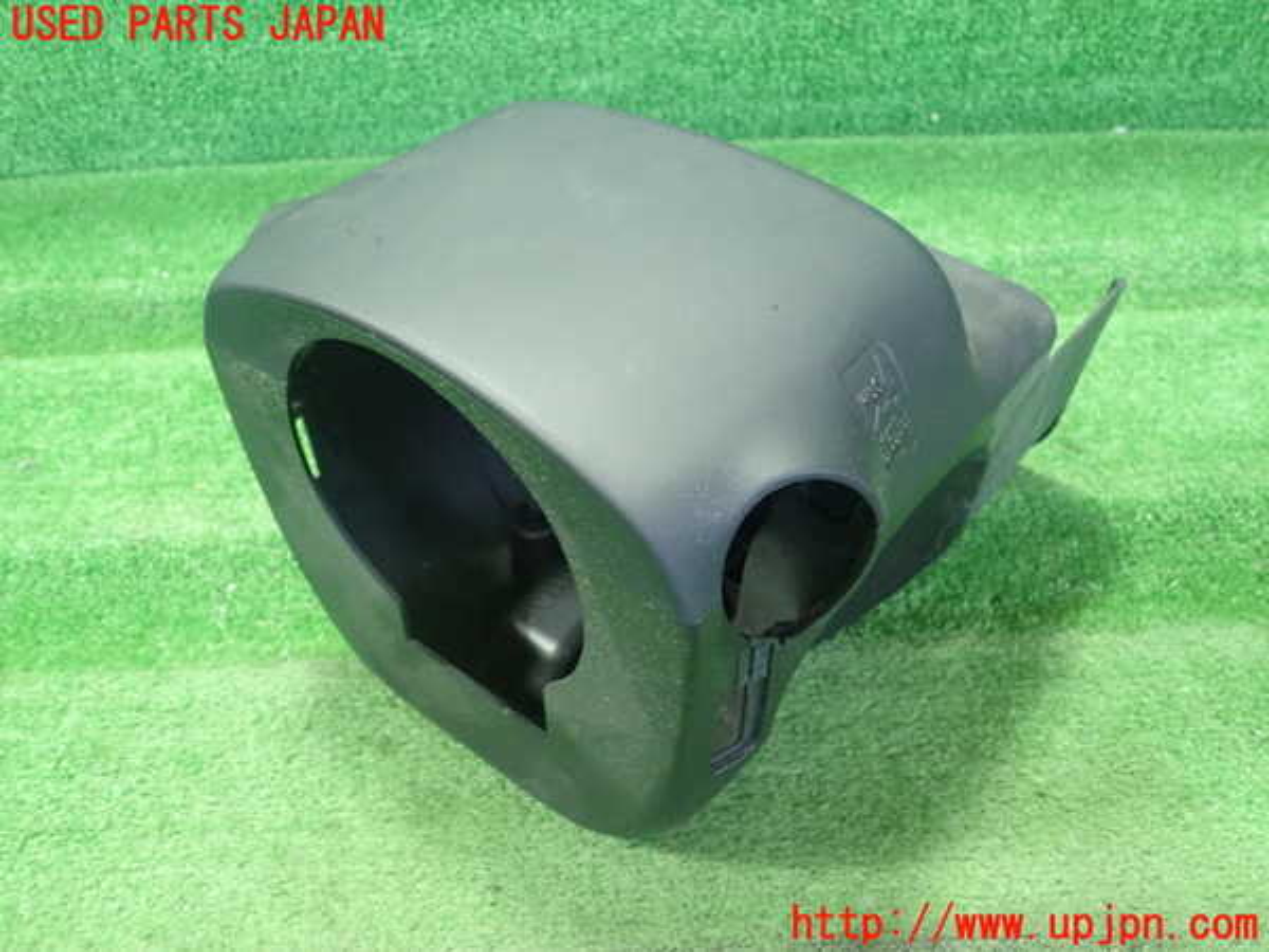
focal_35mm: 30
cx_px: 634
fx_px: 1100
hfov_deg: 60.0
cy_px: 476
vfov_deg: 46.8
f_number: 2.3
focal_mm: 5.5
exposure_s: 1/100
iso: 800
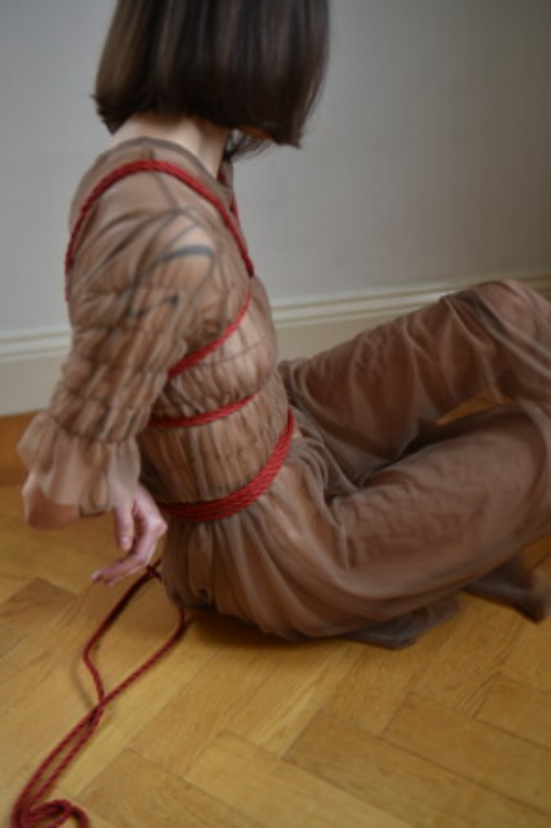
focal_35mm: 35
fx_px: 804
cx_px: 276
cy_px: 414
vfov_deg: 54.5
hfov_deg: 37.8
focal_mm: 35
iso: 640
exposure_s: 1/200
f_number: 1.8
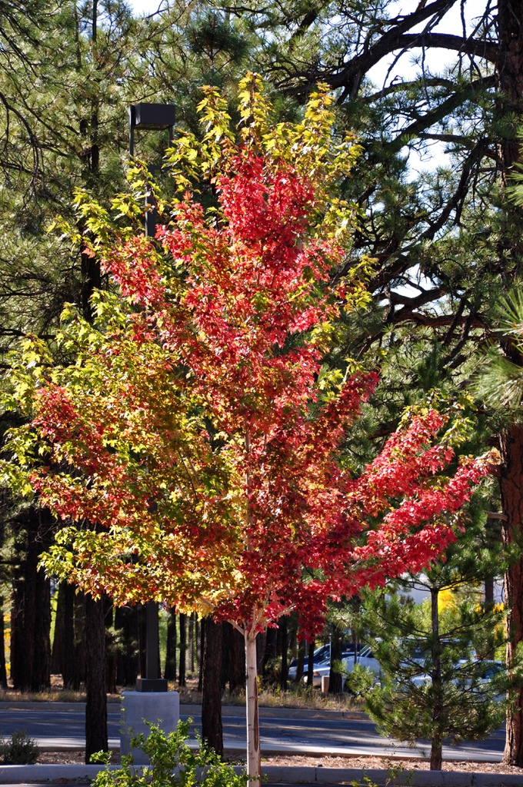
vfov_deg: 13.1
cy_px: 394
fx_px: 3441
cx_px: 262
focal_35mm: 158
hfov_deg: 8.7
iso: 200
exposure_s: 1/125
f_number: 9
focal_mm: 105
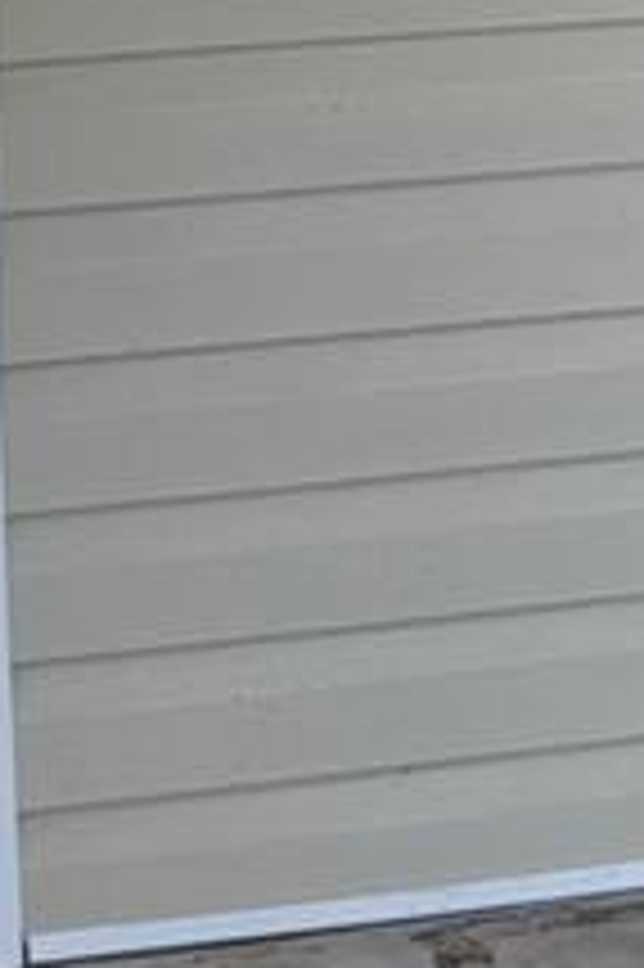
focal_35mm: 151
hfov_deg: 8.7
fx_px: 4058
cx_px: 1139
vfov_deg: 13.1
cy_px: -284
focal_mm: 5.96
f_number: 1.6
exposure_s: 1/176
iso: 50
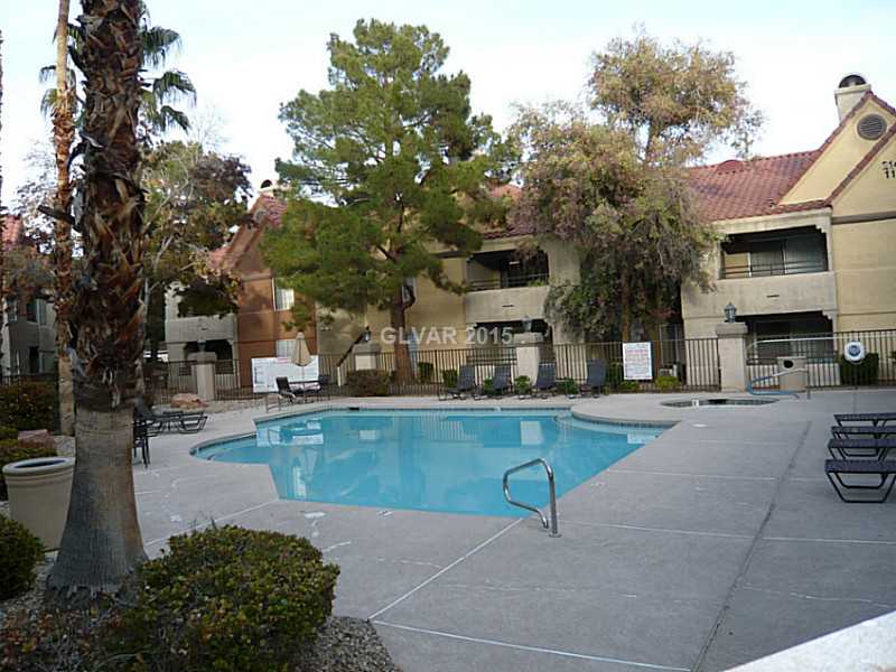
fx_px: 725
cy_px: 336
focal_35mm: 28
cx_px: 448
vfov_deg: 49.7
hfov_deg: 63.4
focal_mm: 4.6
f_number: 2.8
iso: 100
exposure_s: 1/160
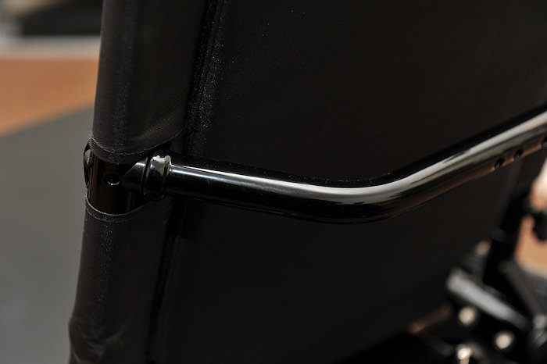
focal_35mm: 70
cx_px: 274
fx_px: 1063
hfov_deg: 28.9
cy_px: 182
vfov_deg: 19.4
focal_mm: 70
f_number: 5
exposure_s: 1/60
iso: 250
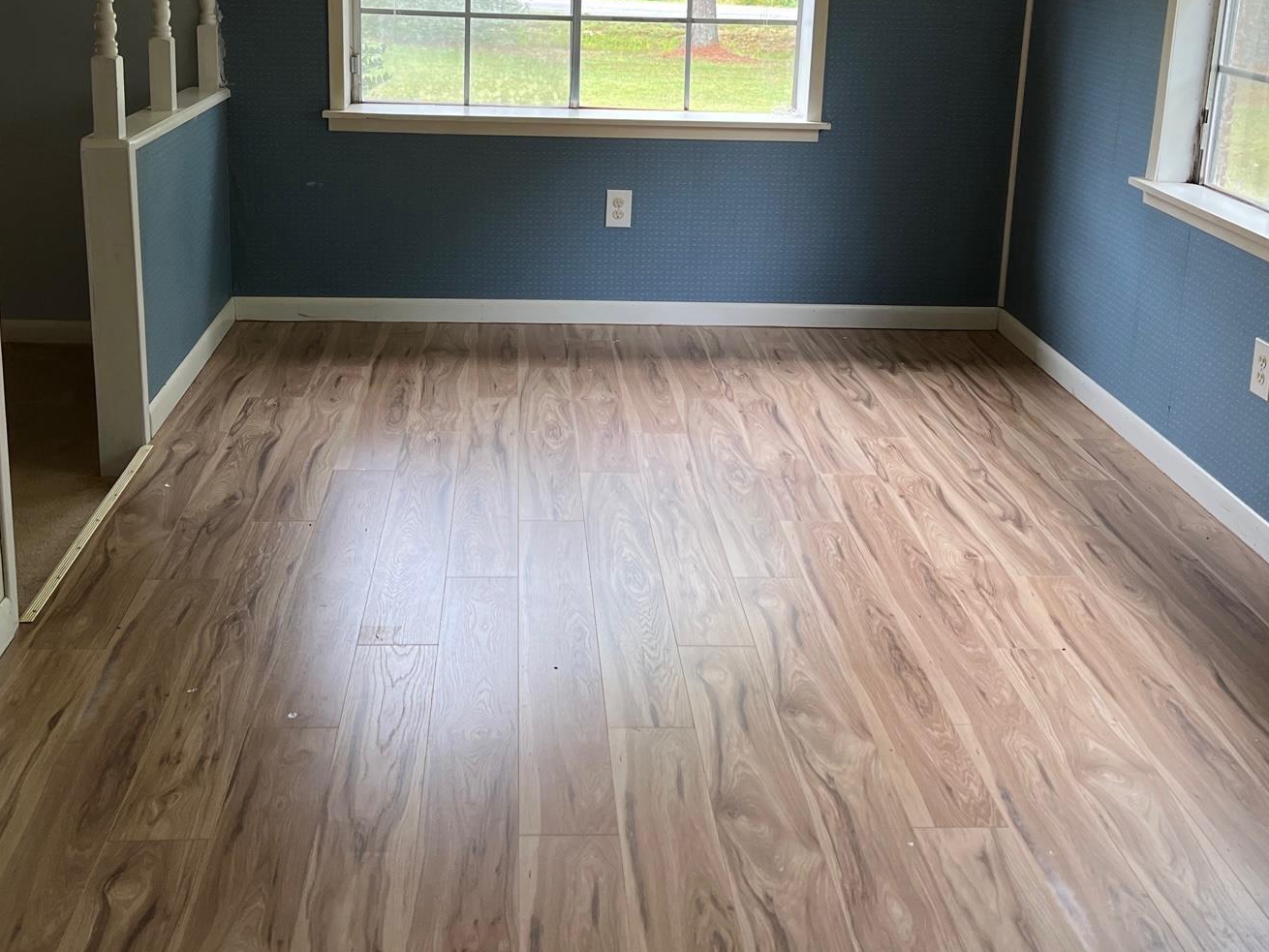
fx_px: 1467
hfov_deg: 46.8
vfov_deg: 35.2
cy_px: 248
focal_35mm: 40
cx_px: 610
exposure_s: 1/121
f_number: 1.5
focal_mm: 5.7
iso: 100
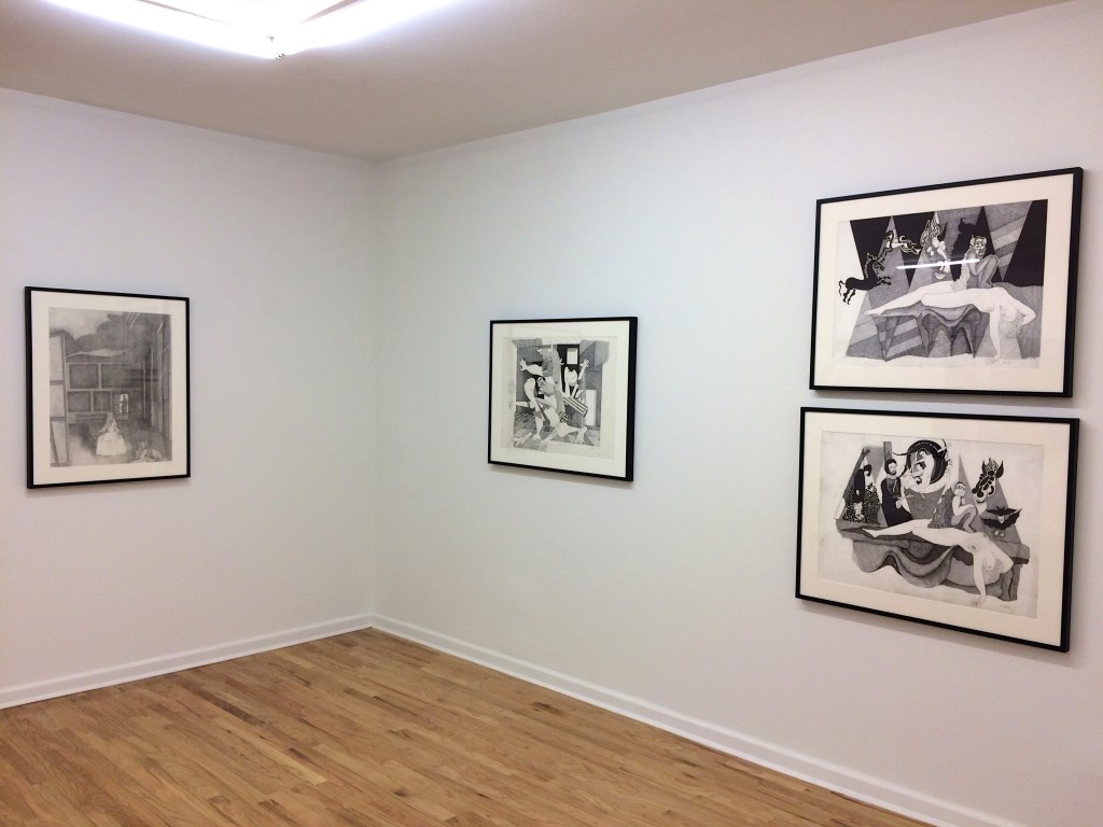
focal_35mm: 29
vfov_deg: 48.2
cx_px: 552
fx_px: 924
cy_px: 414
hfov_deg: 61.7
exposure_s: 1/120
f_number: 2.2
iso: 64
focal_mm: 4.15
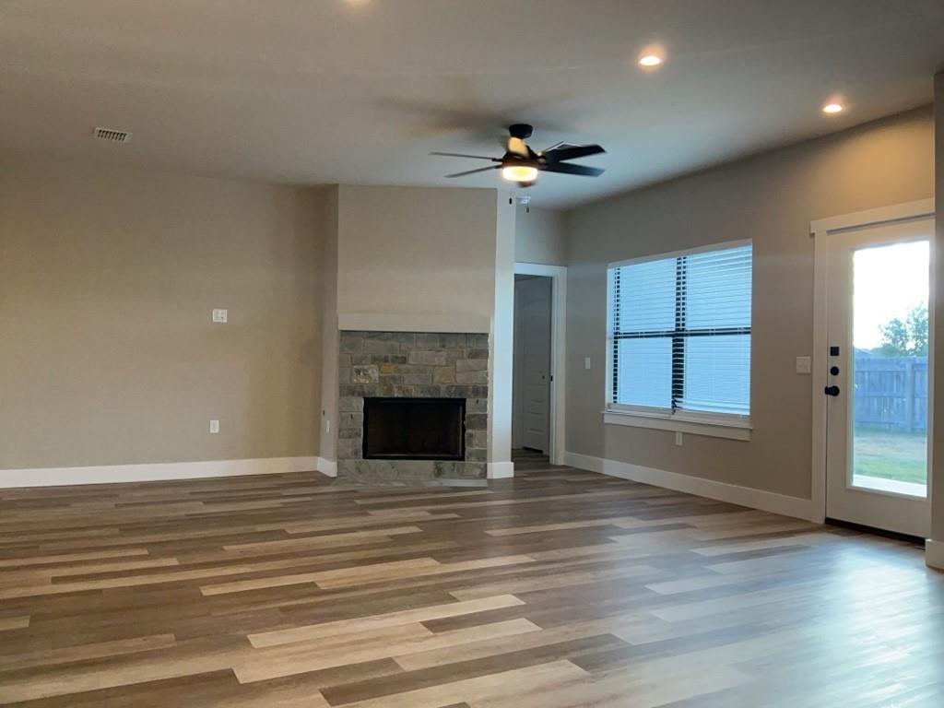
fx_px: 736
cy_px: 354
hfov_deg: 65.3
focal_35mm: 27
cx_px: 472
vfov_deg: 51.4
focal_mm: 3
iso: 125
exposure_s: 1/120
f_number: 1.8
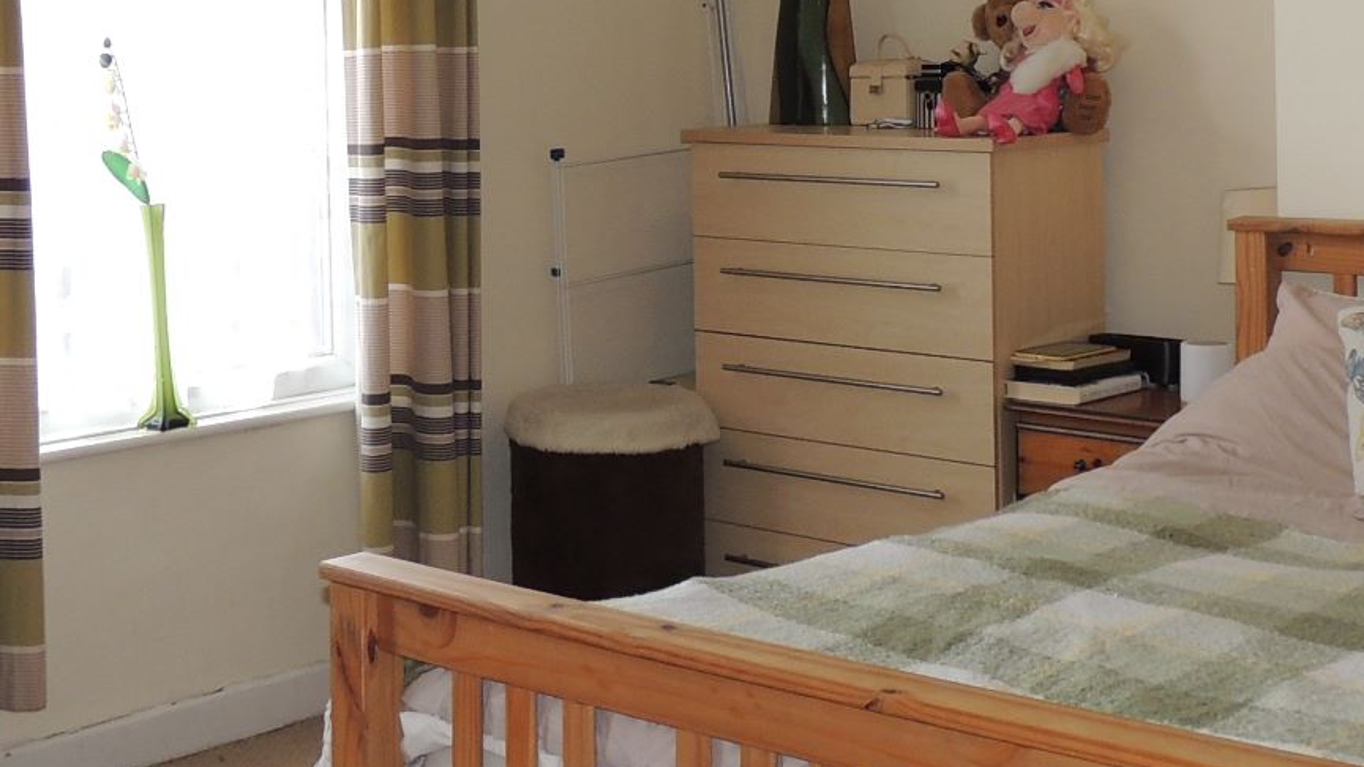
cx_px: 669
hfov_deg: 33.8
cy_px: 55
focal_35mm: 62
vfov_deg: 19.0
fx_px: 2242
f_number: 3
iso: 160
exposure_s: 1/40
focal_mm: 4.3
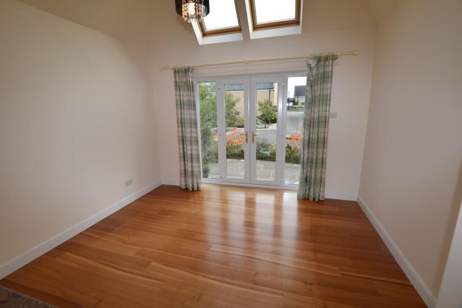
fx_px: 193
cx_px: 231
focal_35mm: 15
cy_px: 154
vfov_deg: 77.3
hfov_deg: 100.4
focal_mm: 10
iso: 280
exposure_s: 1/125
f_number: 5.6
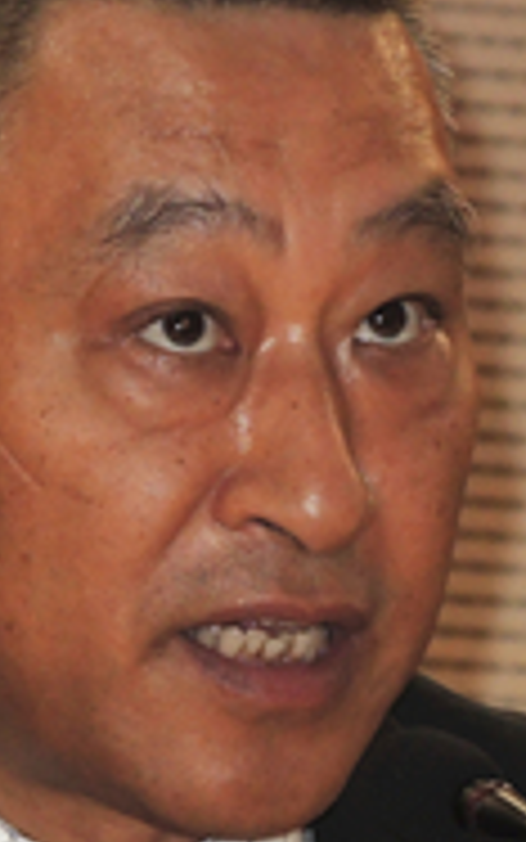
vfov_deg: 3.1
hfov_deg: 1.9
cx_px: 171
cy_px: 549
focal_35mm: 682
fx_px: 15631
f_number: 4
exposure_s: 1/200
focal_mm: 42.8
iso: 560
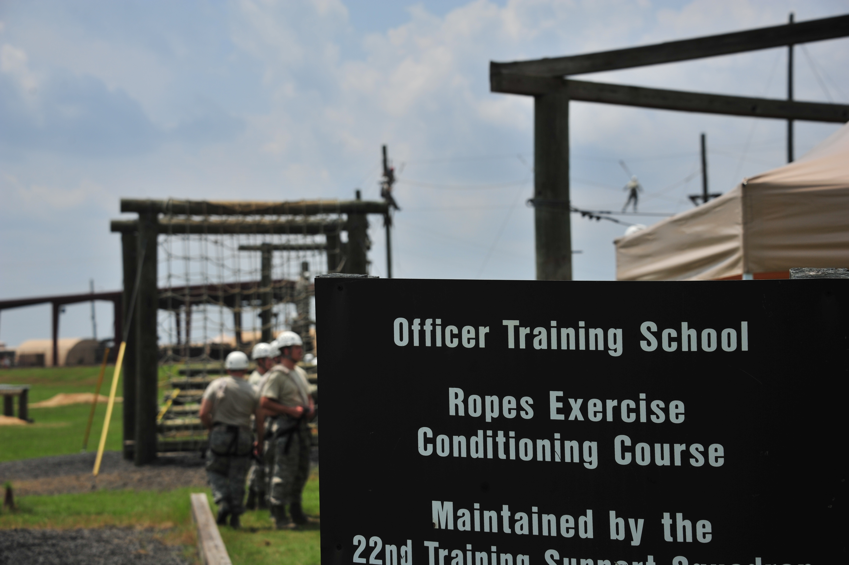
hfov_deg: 28.9
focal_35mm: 70
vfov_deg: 19.4
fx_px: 1650
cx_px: 424
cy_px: 282
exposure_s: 1/1600
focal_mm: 70
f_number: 6.3
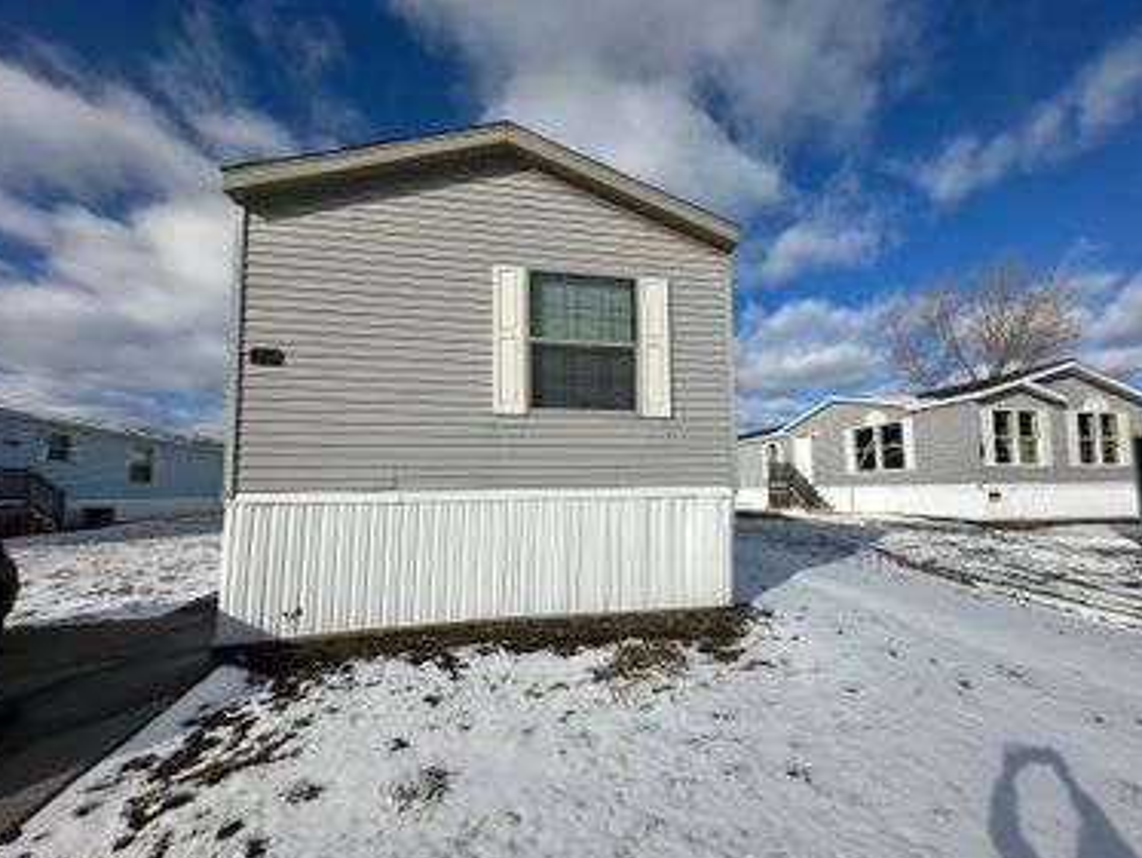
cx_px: 591
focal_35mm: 15
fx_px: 495
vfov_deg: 81.7
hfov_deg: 98.1
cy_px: 457
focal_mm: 2.22
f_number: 2.2
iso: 50
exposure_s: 1/5051
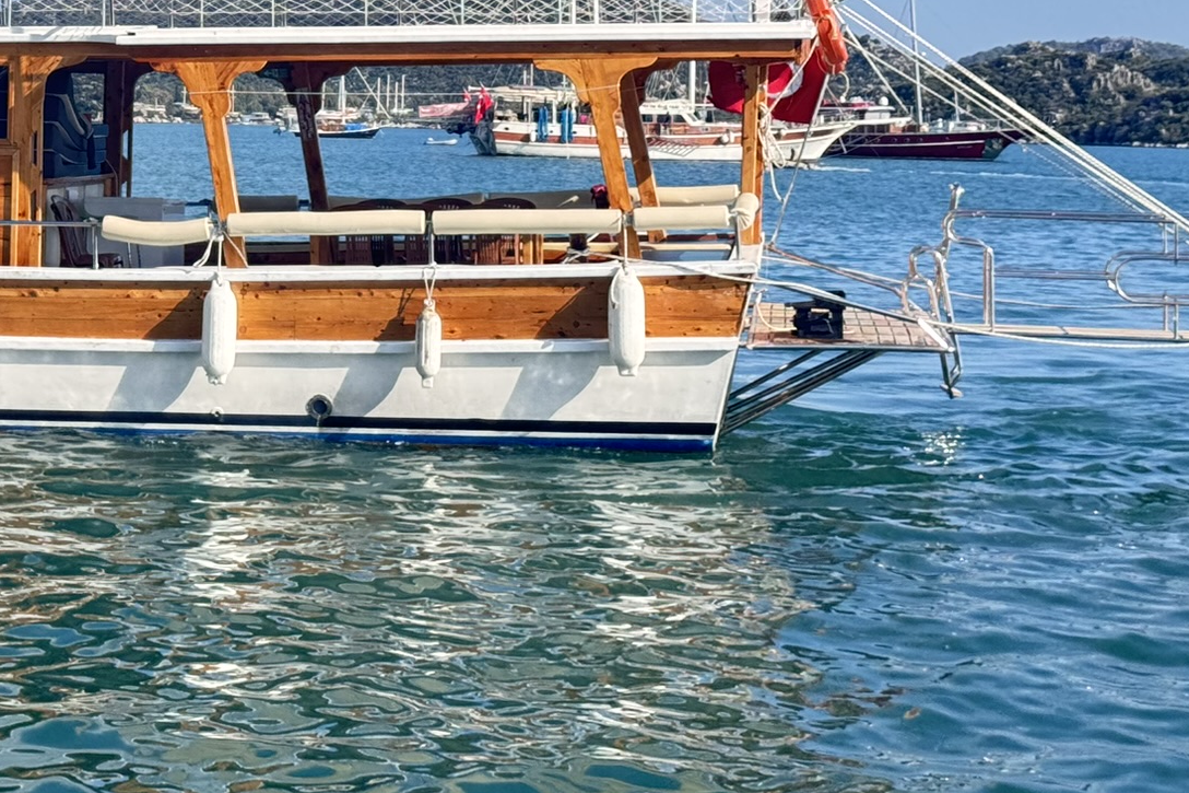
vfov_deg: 14.3
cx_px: 118
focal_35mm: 94
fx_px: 3104
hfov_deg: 21.2
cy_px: 7
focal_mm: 6.76
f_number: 1.78
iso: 64
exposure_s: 1/1770
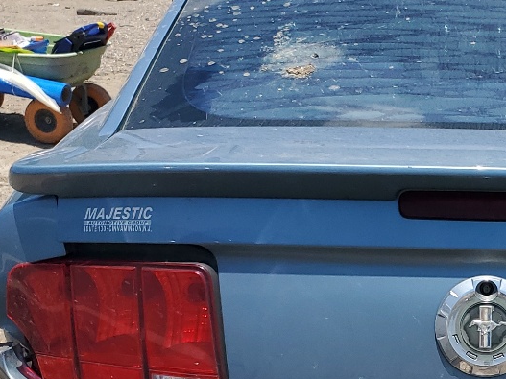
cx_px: 527
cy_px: 344
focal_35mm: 79
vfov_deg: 18.3
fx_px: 1155
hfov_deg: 23.5
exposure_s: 1/3333
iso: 50
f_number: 1.5
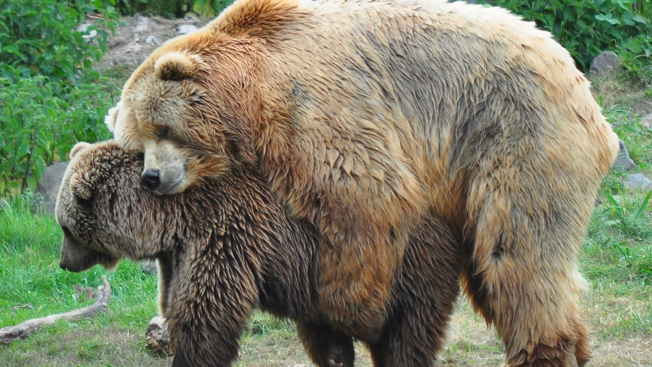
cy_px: 201
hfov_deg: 6.9
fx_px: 5446
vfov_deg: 3.9
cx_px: 326
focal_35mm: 315
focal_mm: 200
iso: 400
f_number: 6.3
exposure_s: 1/125
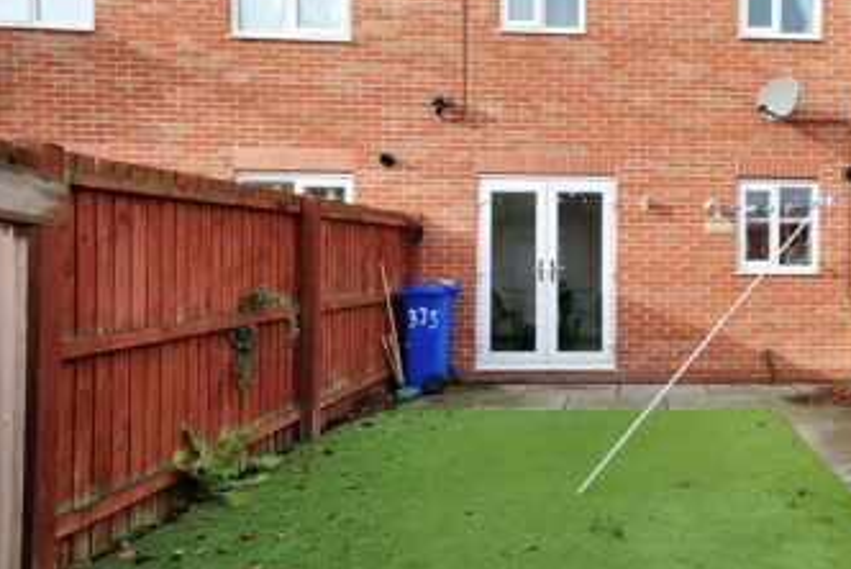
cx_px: 669
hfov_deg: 63.9
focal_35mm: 26
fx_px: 615
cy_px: 246
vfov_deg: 49.5
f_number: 5
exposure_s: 1/200
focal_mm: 10
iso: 200
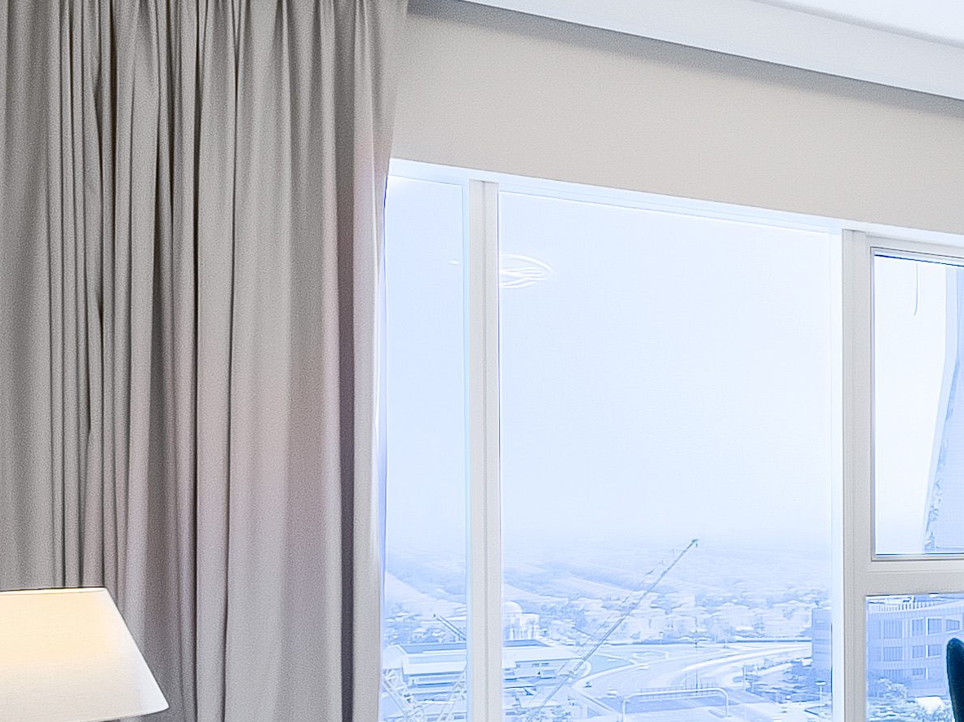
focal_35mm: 44
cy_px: 532
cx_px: 1276
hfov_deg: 31.9
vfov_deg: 32.3
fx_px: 1225
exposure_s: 1/125
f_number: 2.2
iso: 50
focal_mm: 2.2
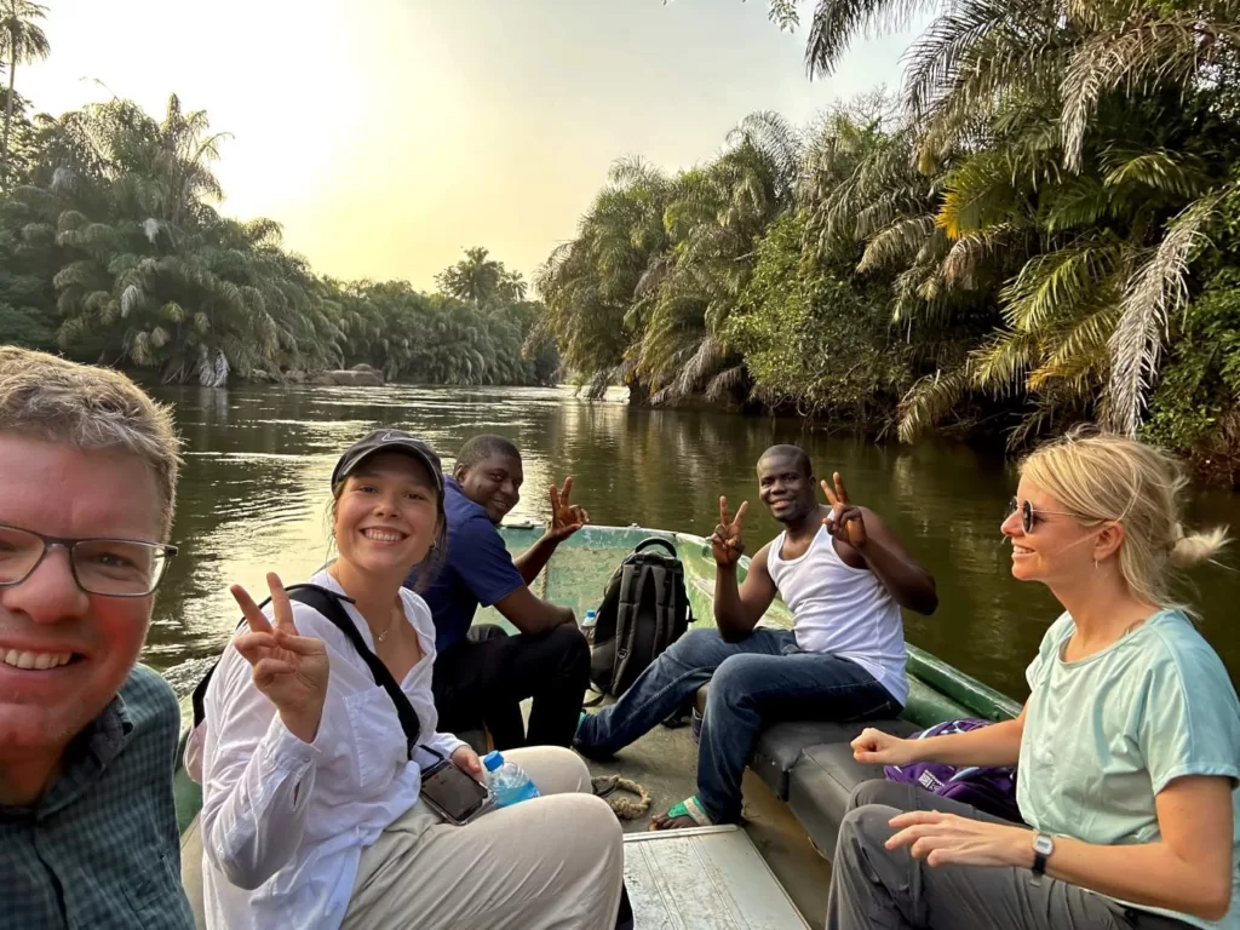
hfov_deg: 73.9
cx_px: 620
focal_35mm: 23
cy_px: 465
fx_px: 824
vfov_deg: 58.9
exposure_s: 1/142
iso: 40
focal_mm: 2.69
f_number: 1.9
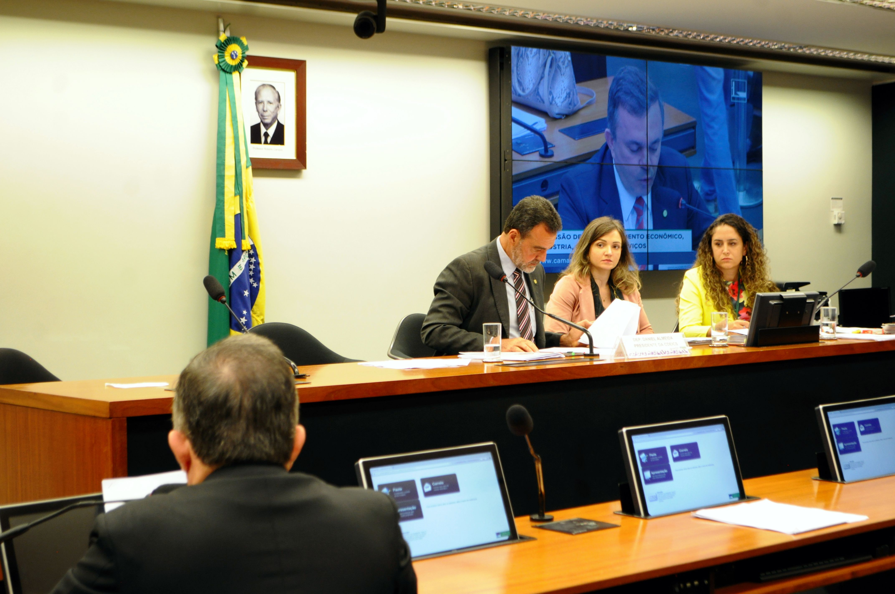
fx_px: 1564
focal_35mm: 63
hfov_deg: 31.9
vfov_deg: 21.5
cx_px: 448
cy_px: 297
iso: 800
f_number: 5.3
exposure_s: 1/40
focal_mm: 42
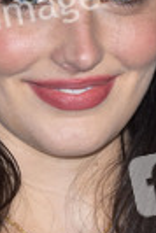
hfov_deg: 2.3
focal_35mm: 603
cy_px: 88
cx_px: 60
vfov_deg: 3.4
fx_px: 3909
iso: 400
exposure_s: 1/250
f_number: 6.3
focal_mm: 200
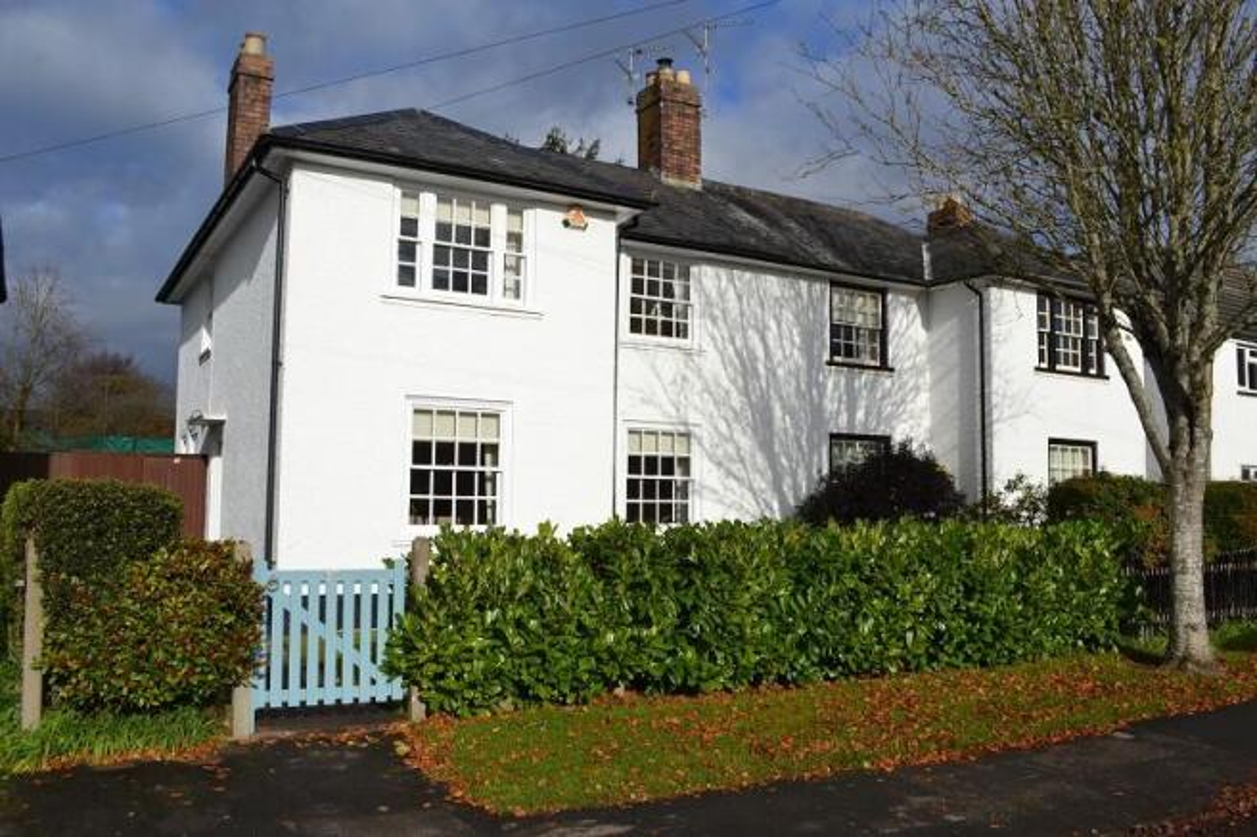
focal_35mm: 30
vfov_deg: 43.6
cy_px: 418
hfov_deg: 61.9
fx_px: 1047
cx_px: 628
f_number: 9
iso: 100
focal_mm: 20
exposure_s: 1/320
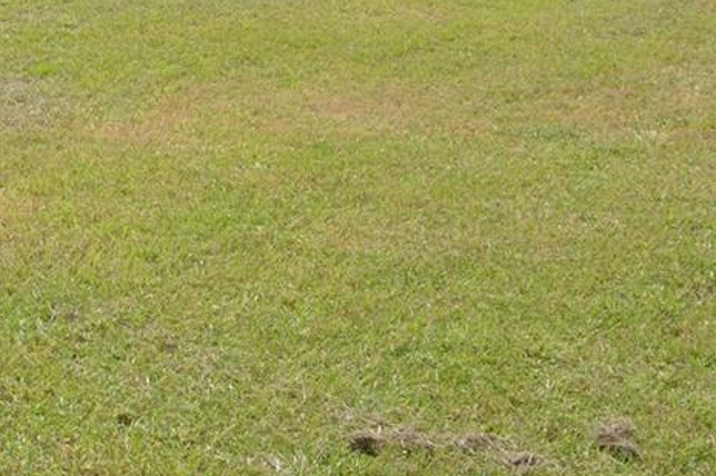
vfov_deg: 14.0
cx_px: -339
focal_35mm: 93
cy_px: -169
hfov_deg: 19.3
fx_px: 1848
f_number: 8
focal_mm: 18
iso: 160
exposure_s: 1/250
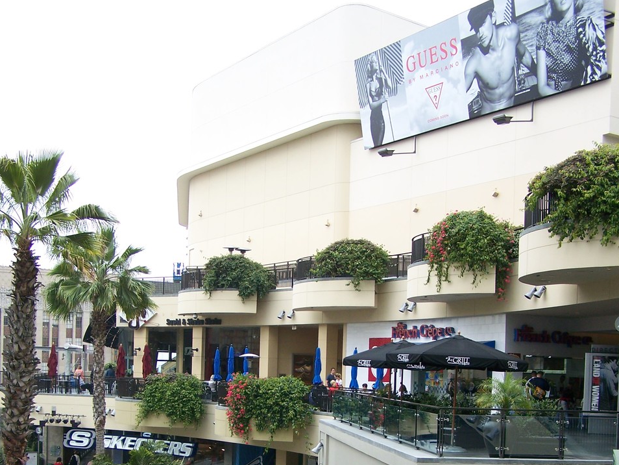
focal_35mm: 51
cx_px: 308
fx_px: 912
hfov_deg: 37.5
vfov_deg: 27.8
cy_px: 389
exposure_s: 1/400
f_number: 2.8
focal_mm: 6.3
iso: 80
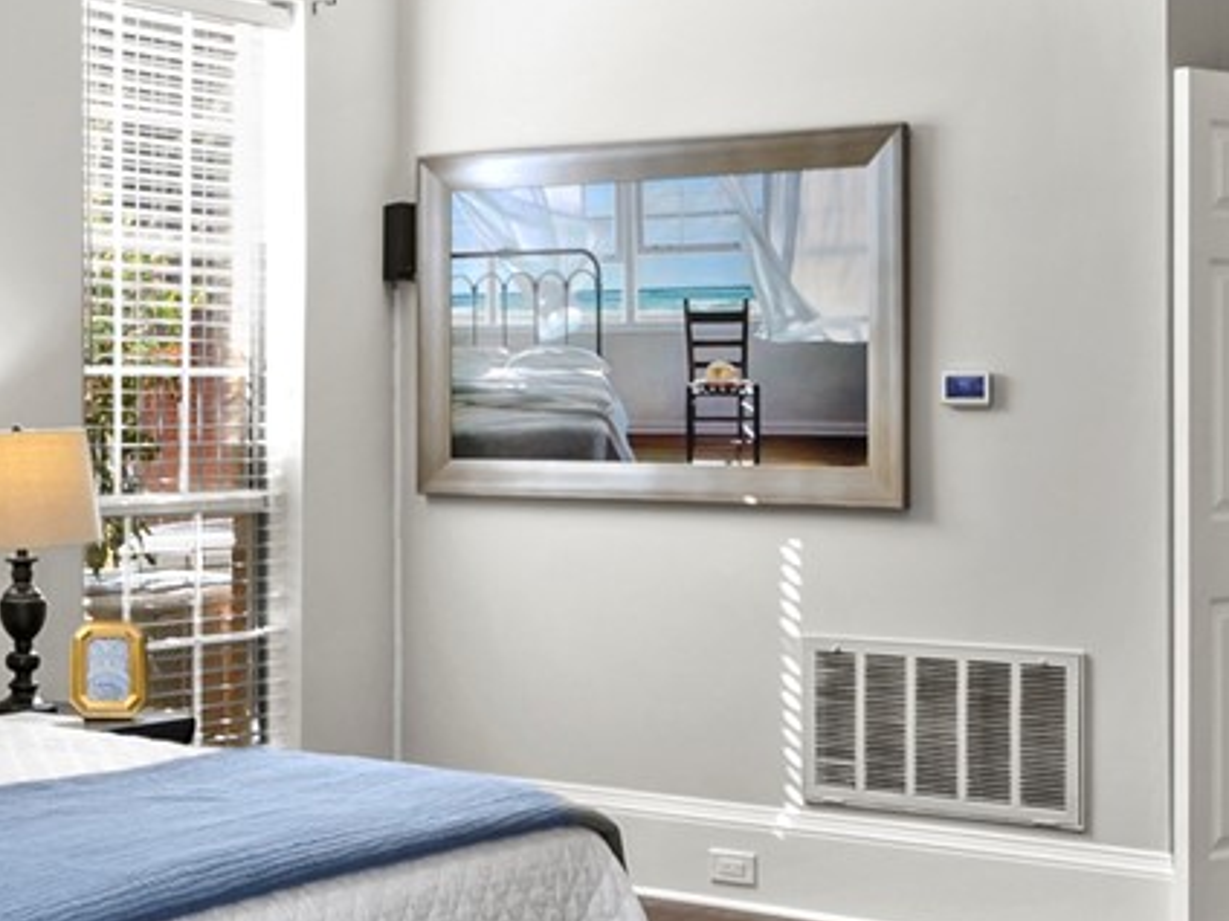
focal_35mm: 71
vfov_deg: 20.6
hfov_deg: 26.1
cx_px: 55
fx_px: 2537
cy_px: 385
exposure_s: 1/8
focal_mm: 14.5
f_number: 8
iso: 500
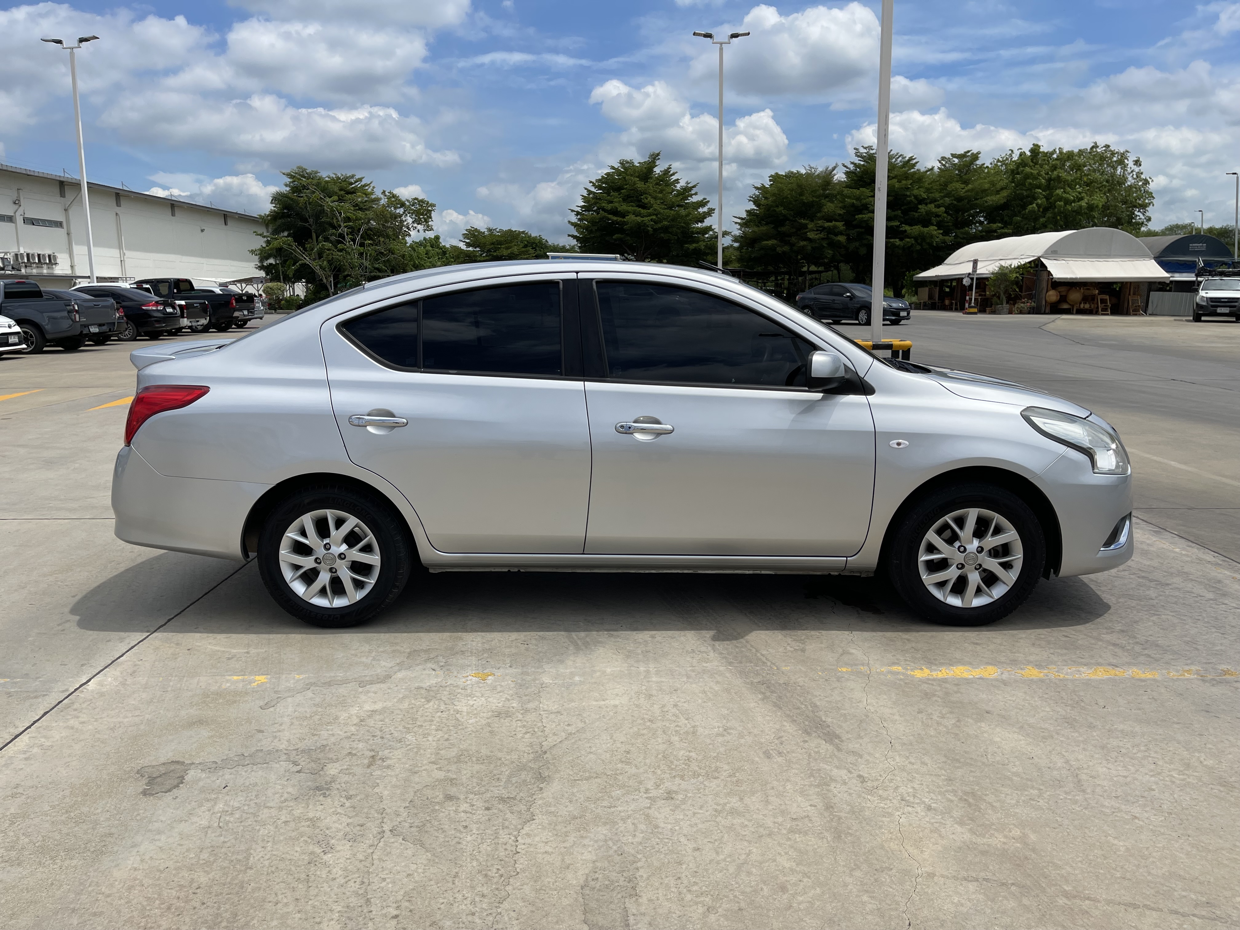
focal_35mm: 26
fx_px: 931
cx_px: 620
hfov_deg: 67.3
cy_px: 465
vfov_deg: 53.1
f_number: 1.6
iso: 32
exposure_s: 1/6993
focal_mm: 5.1
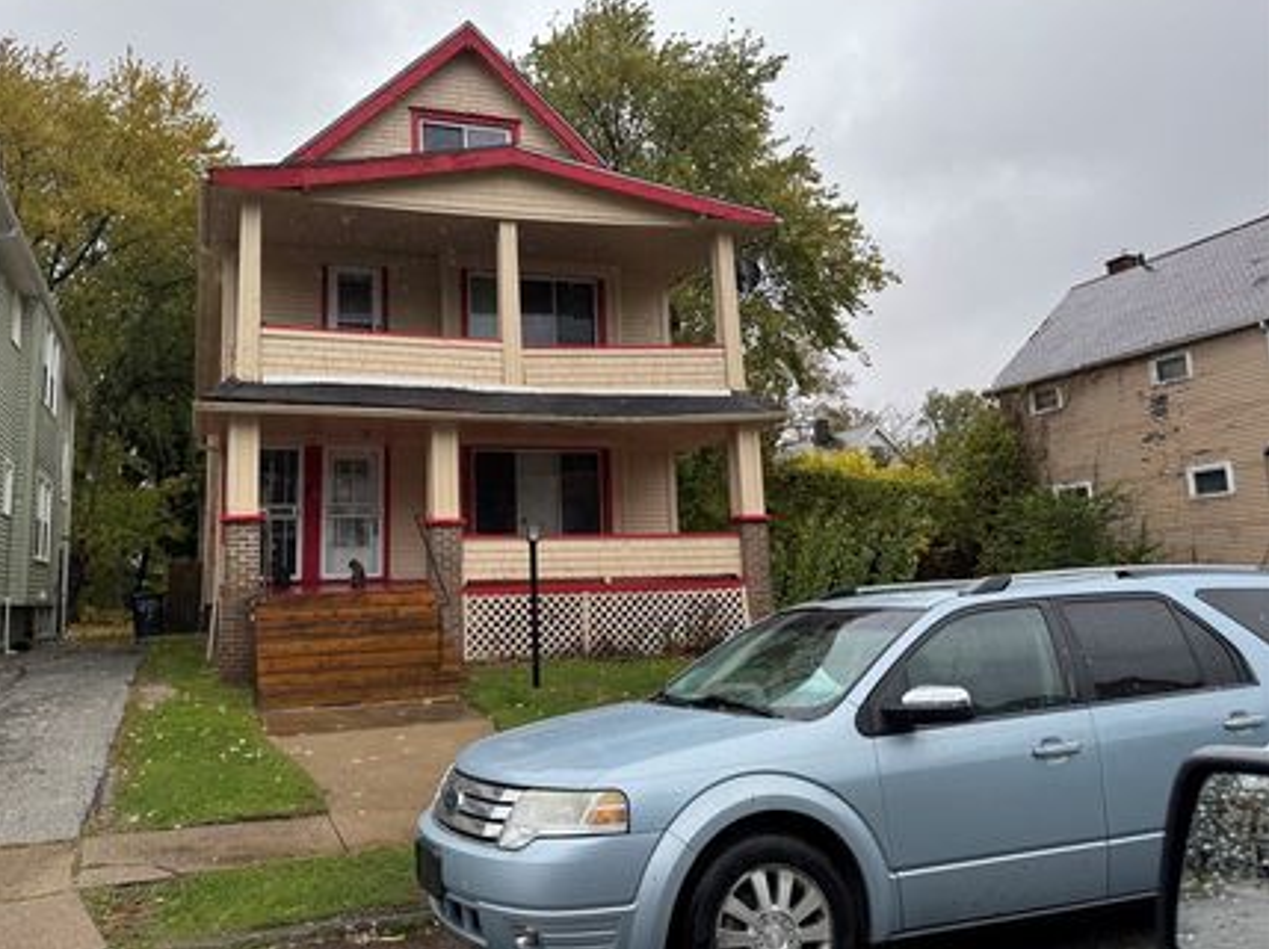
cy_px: 418
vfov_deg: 49.6
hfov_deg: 63.1
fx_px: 1026
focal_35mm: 28
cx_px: 532
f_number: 1.78
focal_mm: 6.76
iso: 80
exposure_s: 1/409
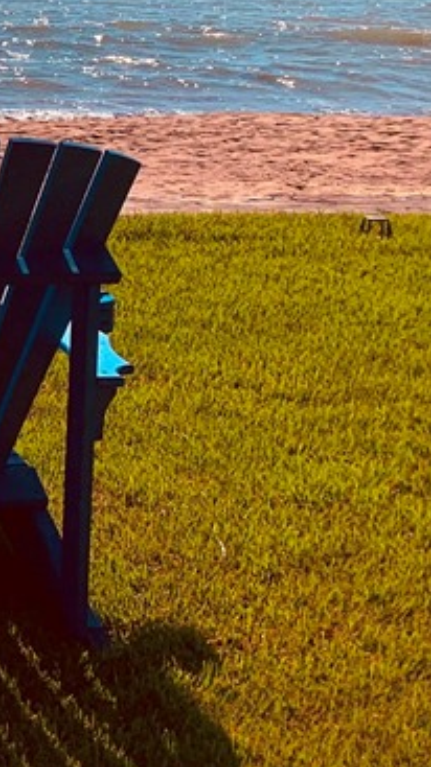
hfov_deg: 12.3
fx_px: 1608
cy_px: 90
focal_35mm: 79
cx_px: -590
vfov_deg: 26.1
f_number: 1.8
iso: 25
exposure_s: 1/8000
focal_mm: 4.25
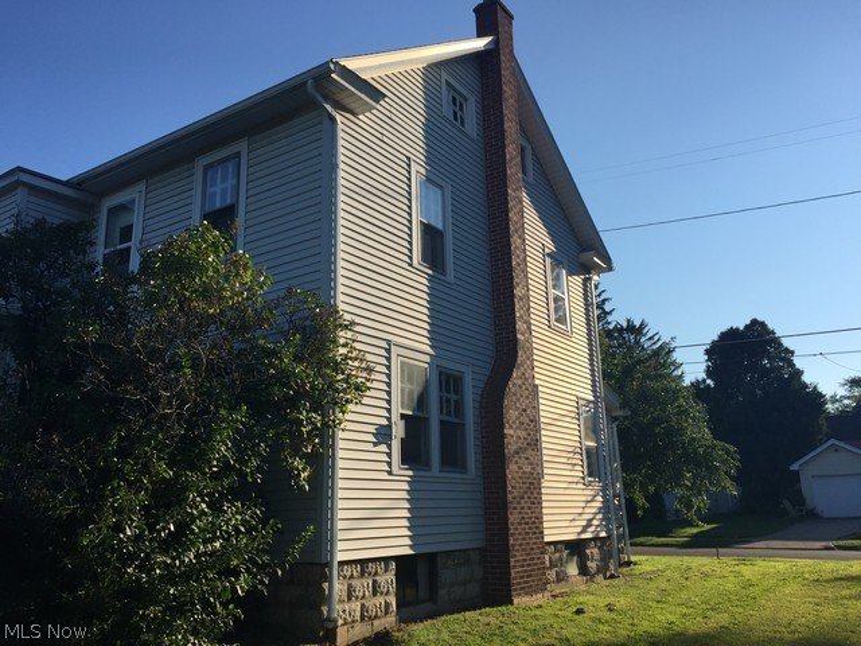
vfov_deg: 48.2
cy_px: 323
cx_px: 430
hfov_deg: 61.7
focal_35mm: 29
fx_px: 721
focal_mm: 4.15
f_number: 2.2
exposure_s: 1/1883
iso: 32
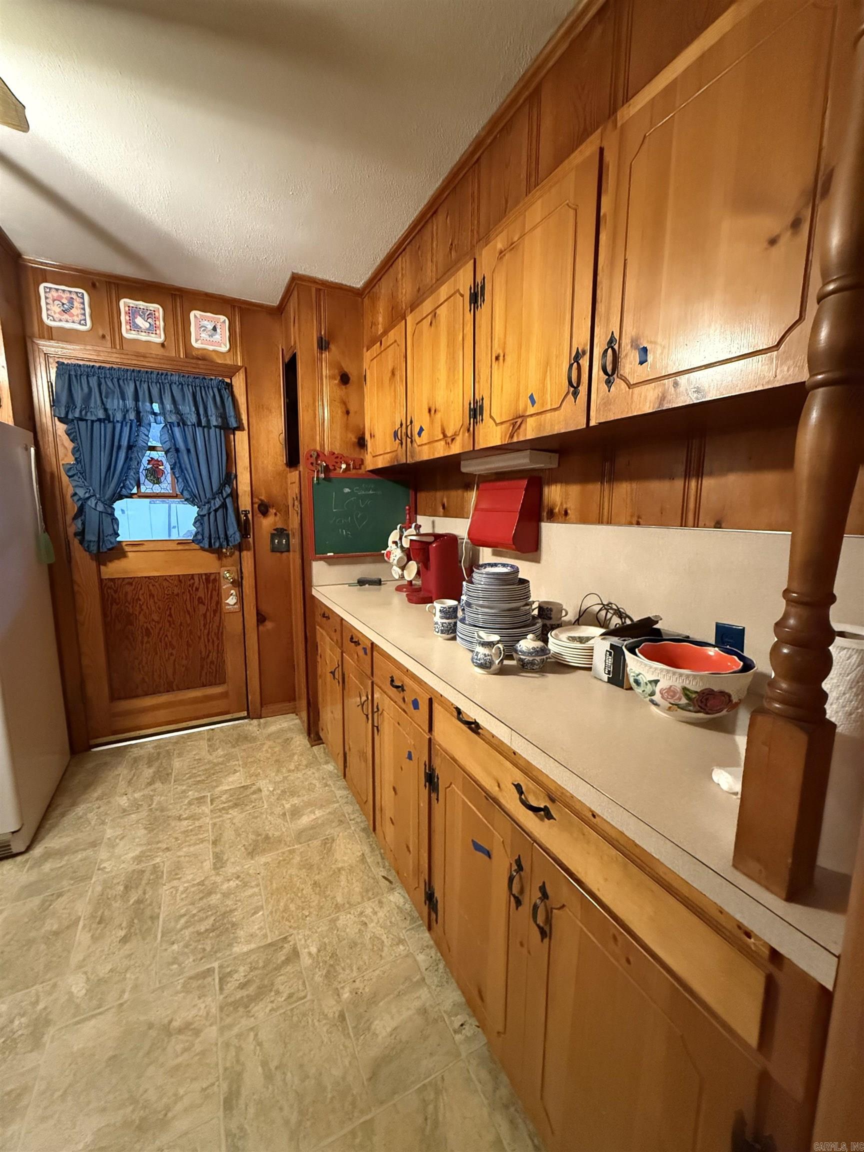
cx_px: 432
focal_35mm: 14
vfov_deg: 102.1
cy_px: 576
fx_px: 466
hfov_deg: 85.7
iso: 1250
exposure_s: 1/60
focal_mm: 2.22
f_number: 2.2
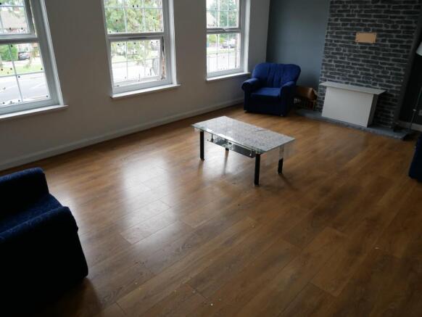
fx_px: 293
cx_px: 211
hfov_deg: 71.6
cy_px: 158
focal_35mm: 24
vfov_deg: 56.9
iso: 200
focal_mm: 12
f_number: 3.5
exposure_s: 1/100
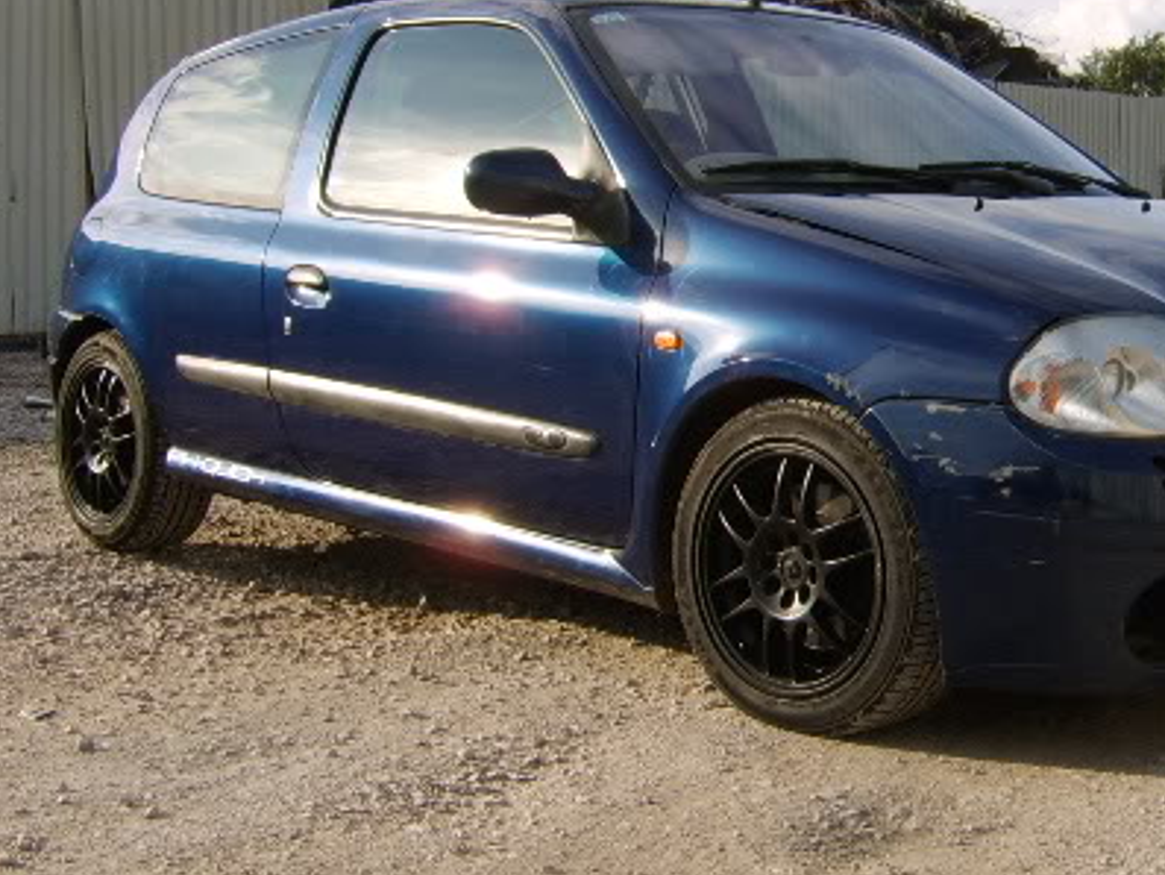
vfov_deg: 28.8
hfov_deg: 38.2
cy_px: 264
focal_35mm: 50
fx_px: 1683
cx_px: 590
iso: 71
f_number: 5.6
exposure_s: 1/250
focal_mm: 8.13
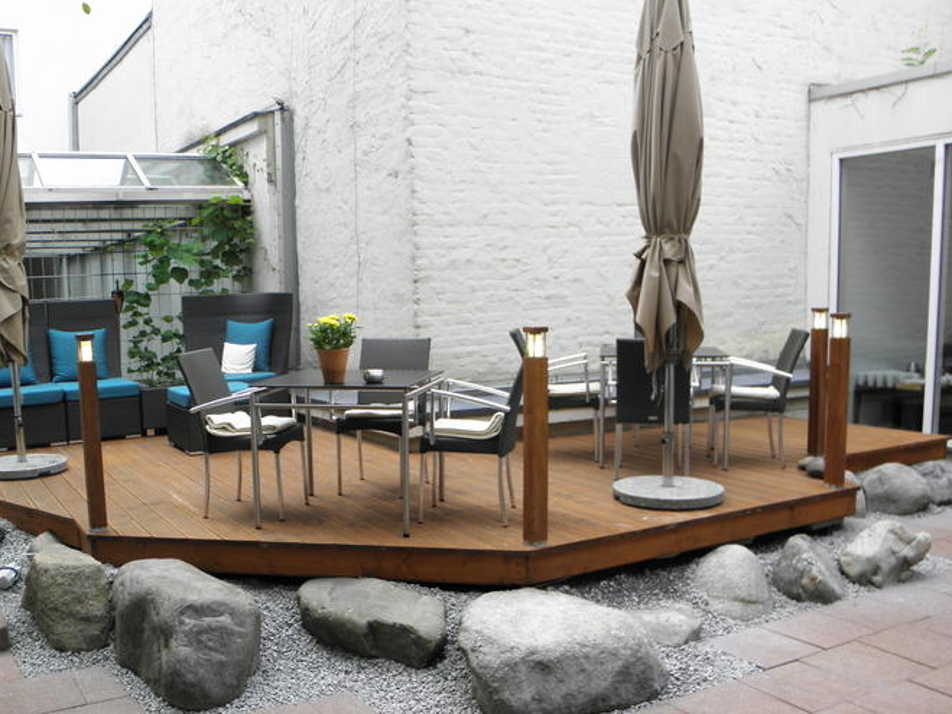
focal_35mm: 34
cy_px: 432
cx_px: 380
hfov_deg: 53.6
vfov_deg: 41.6
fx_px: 935
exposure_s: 1/30
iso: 100
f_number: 7
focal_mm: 5
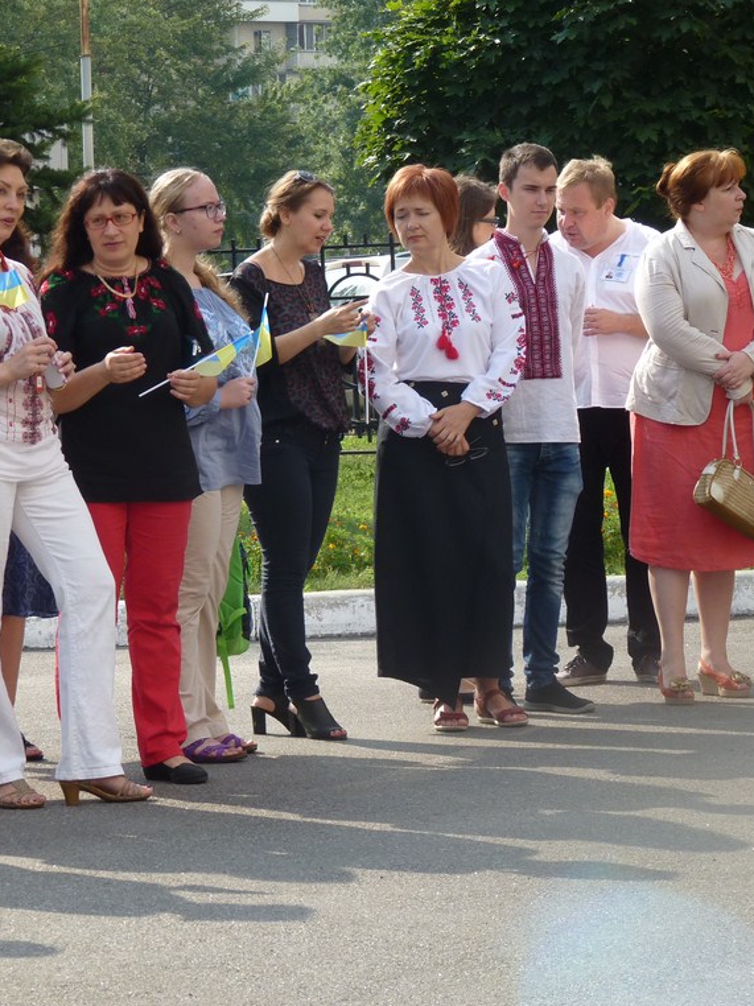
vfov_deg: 12.1
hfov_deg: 9.0
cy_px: 506
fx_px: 4766
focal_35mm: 164
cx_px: 219
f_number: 3.6
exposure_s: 1/500
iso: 100
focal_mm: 21.6
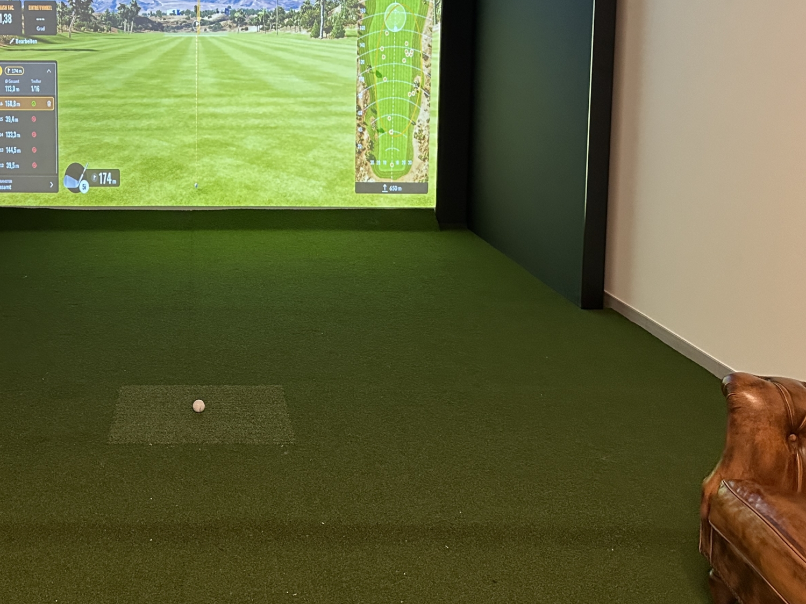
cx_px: 184
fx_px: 955
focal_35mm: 41
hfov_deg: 44.0
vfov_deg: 34.3
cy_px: 146
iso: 500
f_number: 1.78
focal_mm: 6.86
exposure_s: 1/60
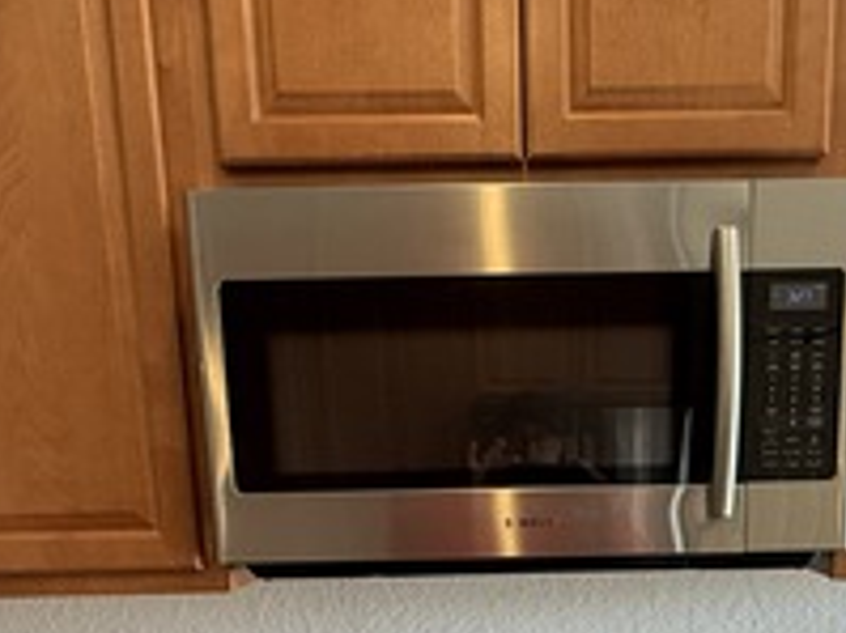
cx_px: 544
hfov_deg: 41.7
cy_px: 748
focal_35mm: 45
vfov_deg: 28.3
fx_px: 1099
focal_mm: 2.22
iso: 320
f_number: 2.2
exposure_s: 1/120
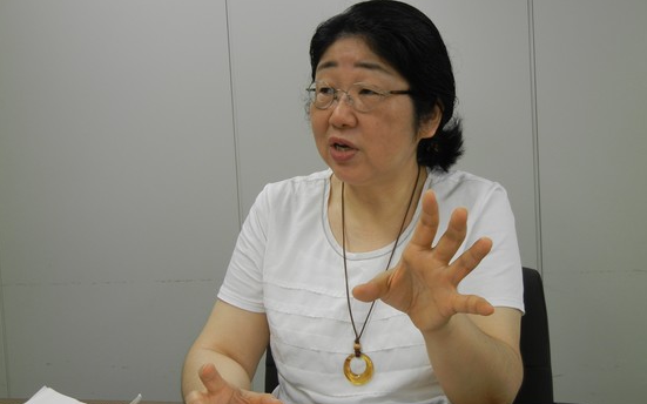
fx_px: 740
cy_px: 224
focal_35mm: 42
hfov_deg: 47.2
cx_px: 325
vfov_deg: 30.5
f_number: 3.7
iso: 160
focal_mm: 7.1
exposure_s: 1/30
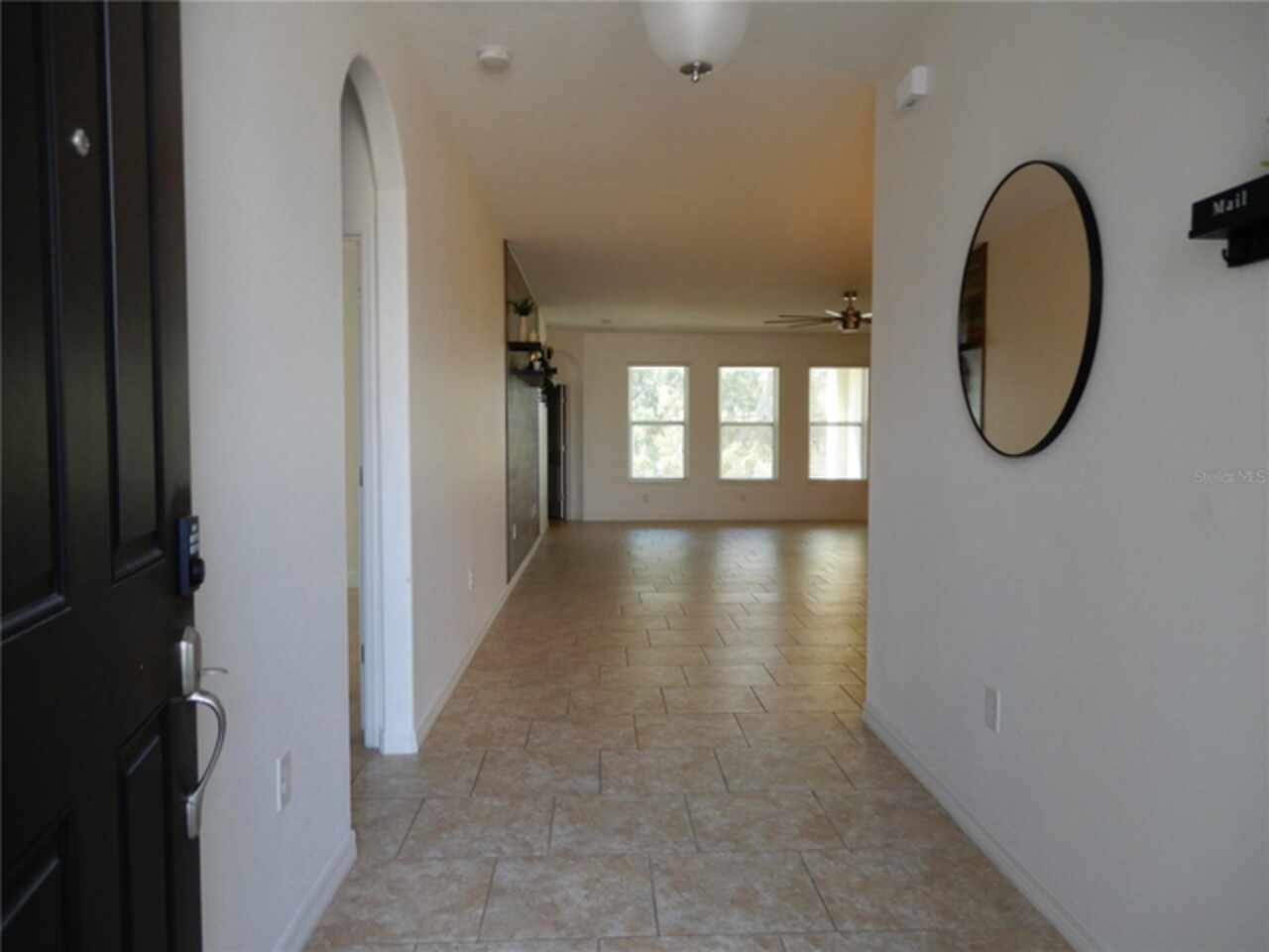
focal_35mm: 24
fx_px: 880
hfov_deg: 71.6
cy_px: 476
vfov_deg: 56.8
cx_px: 634
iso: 125
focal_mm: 4.3
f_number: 3.4
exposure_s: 1/30
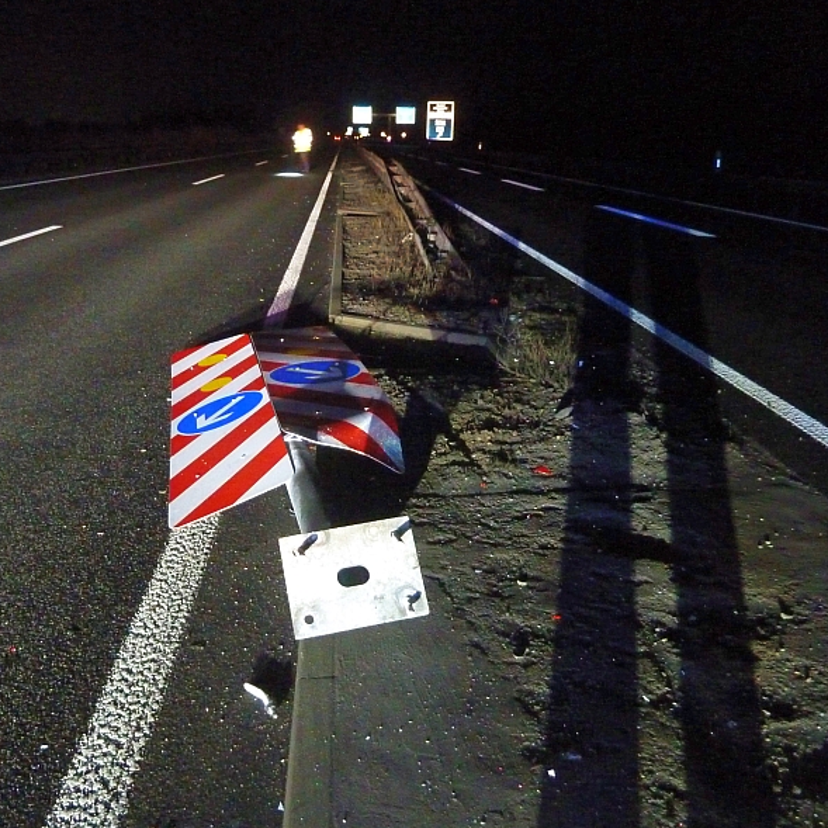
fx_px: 812
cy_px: 419
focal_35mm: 30
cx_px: 370
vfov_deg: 54.0
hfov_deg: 53.9
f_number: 3.3
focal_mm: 4.1
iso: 800
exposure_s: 1/5
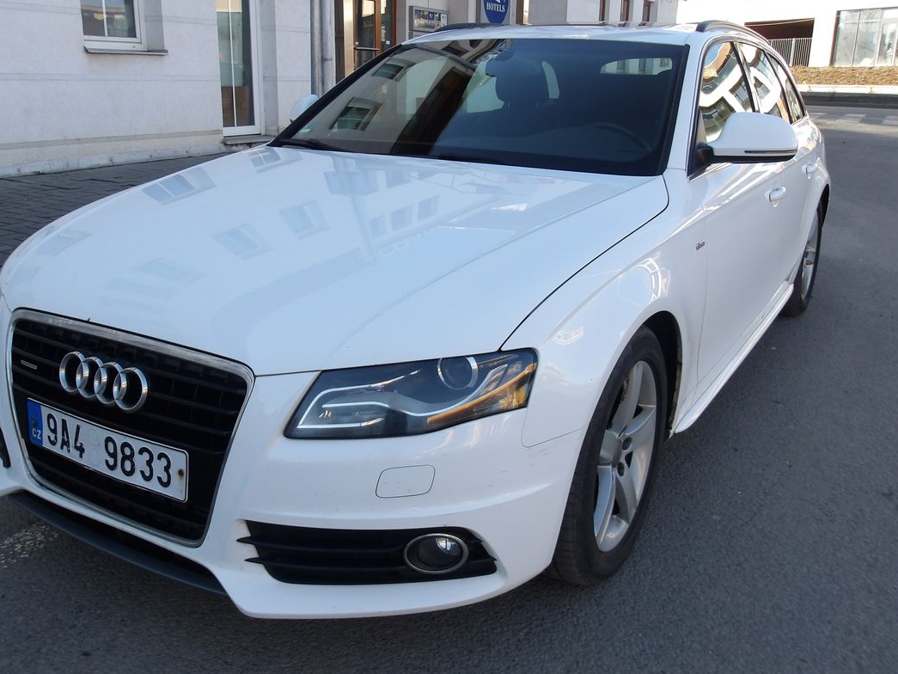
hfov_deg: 58.2
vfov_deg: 45.4
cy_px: 313
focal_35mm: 31
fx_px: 804
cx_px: 407
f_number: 3
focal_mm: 4.9
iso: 100
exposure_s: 1/338
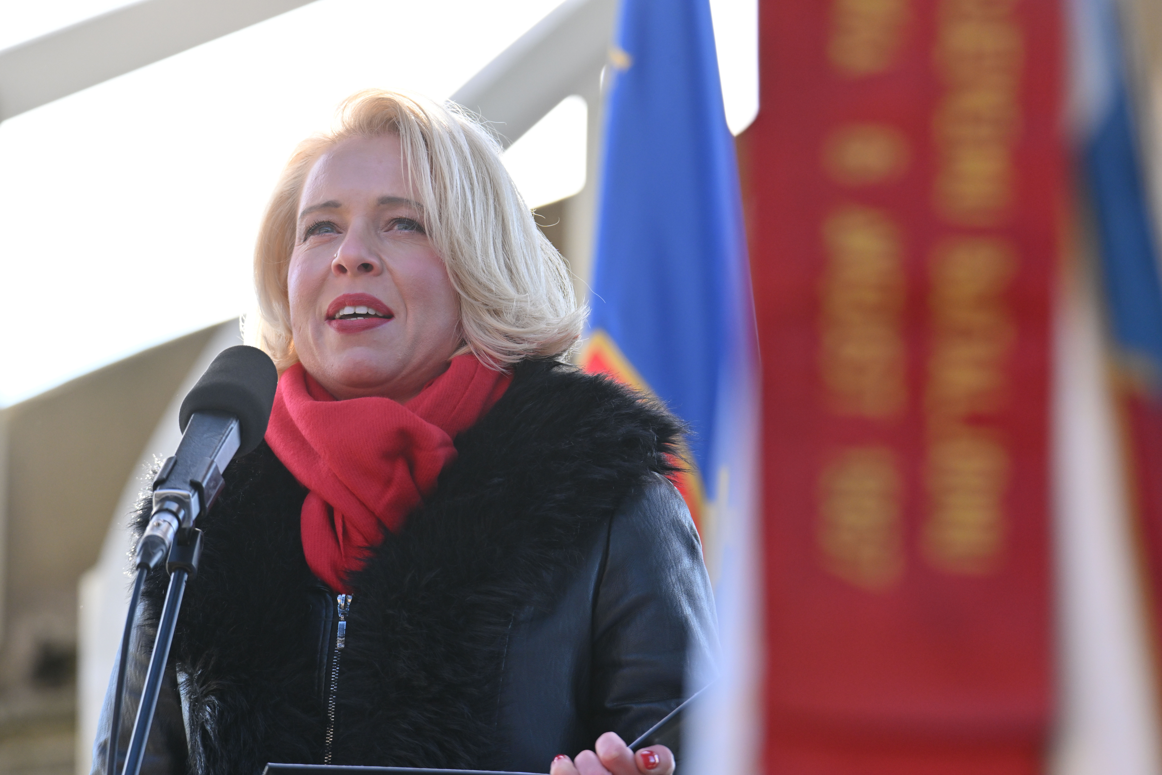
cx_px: 581
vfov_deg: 4.0
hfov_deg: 6.1
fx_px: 10974
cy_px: 388
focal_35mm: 340
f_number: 7.1
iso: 1000
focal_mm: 340
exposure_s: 1/500
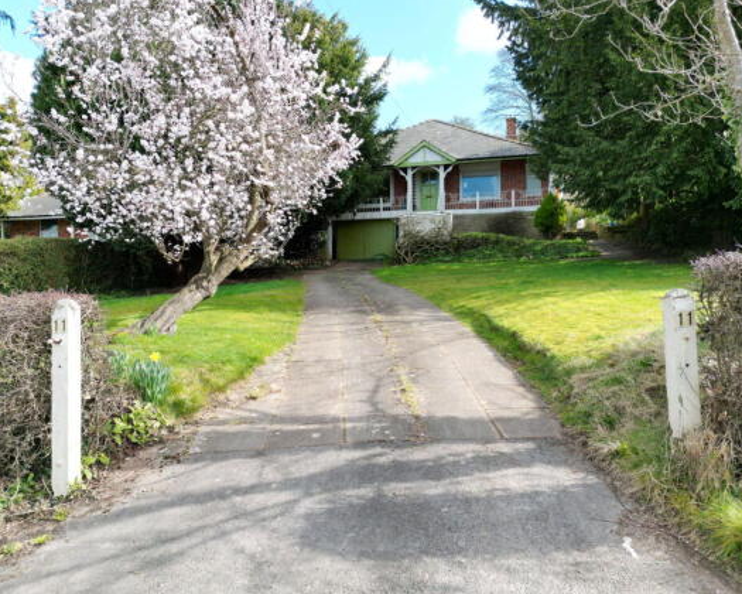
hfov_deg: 66.0
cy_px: 292
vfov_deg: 54.9
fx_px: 571
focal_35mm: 26
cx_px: 365
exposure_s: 1/1250
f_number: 1.7
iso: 140
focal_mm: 6.72
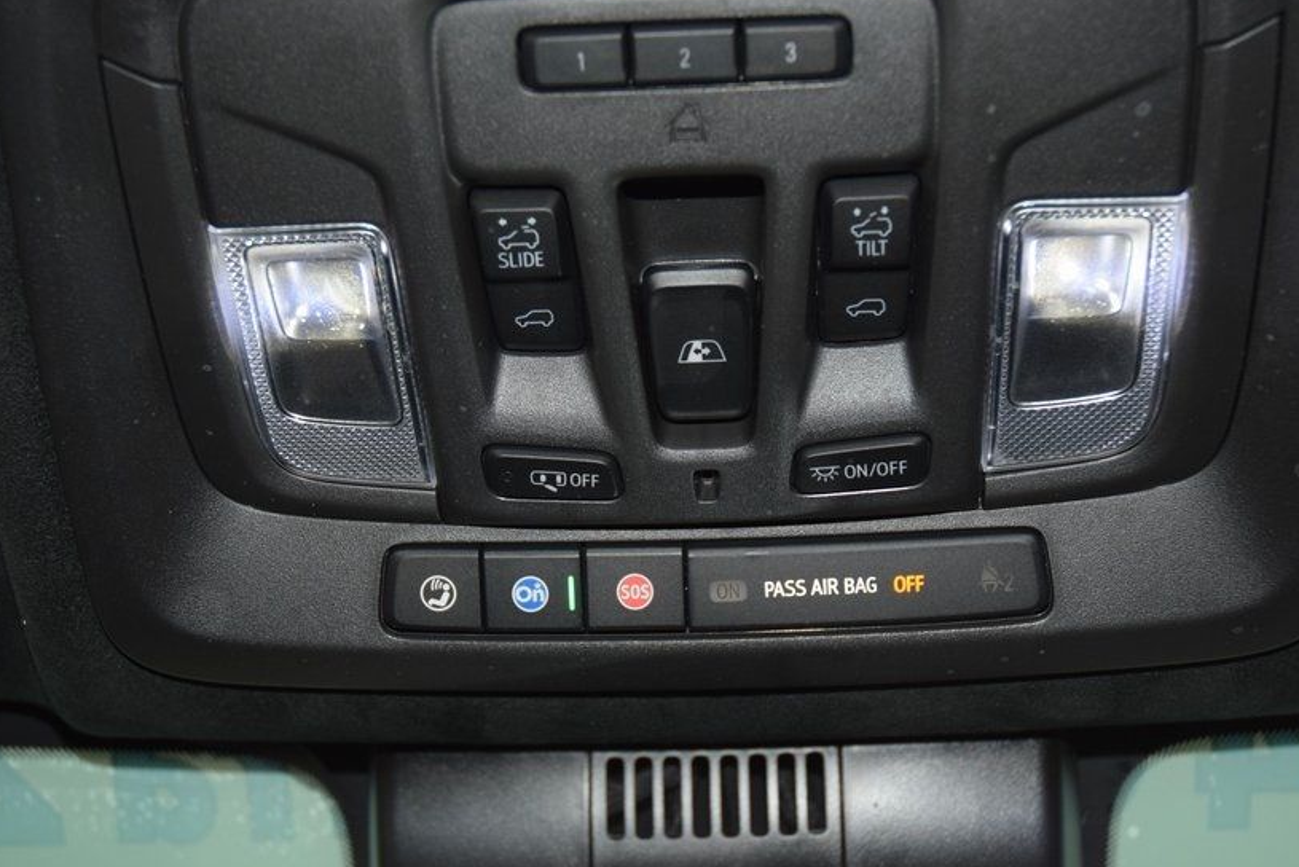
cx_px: 703
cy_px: 473
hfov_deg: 36.4
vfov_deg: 24.8
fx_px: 1972
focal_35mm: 55
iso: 720
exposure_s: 1/60
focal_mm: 29
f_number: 3.8
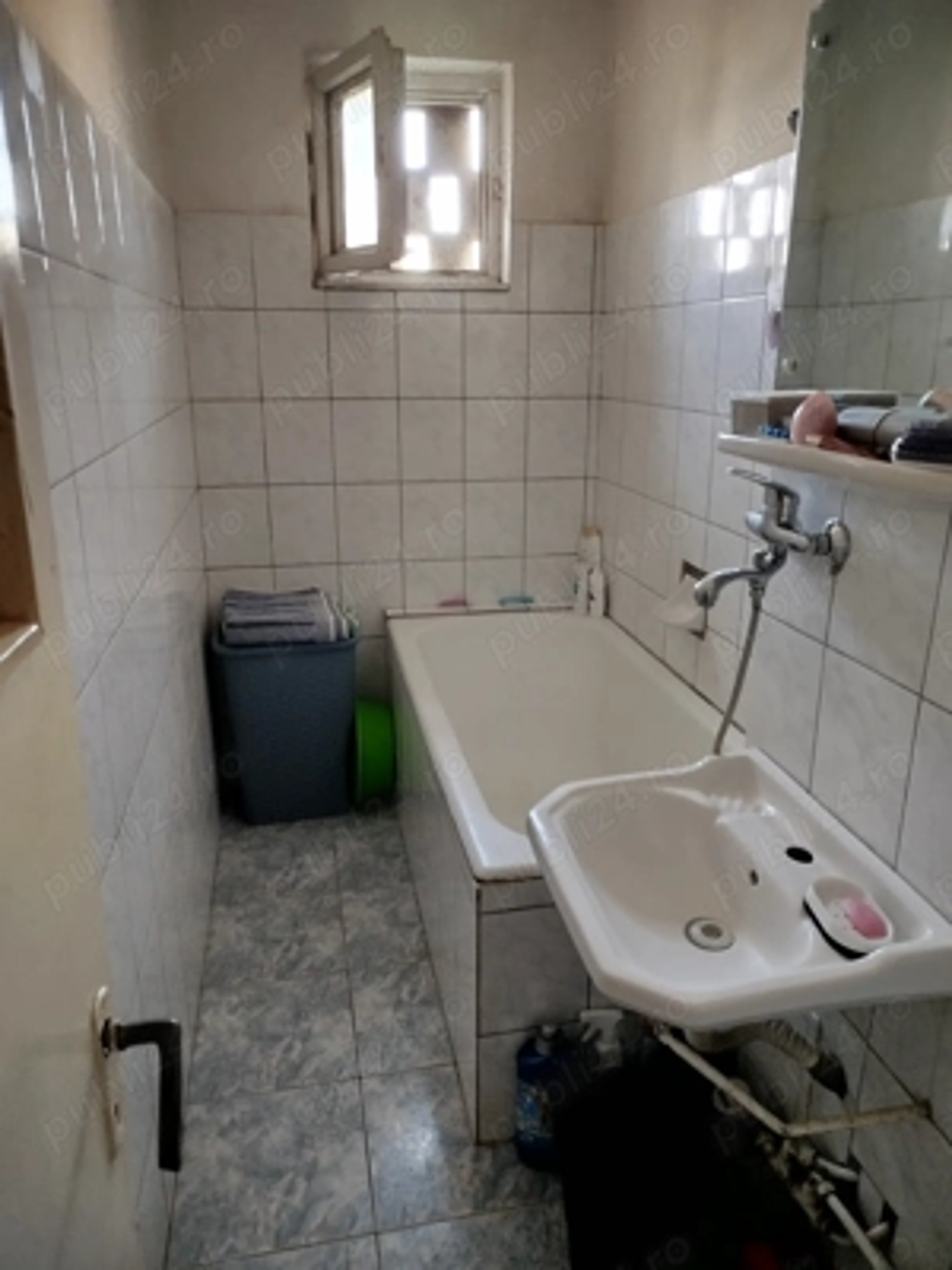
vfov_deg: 71.6
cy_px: 635
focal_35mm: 24
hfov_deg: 56.8
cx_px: 476
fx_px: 880
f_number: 1.7
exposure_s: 1/17
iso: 400
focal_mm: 5.31
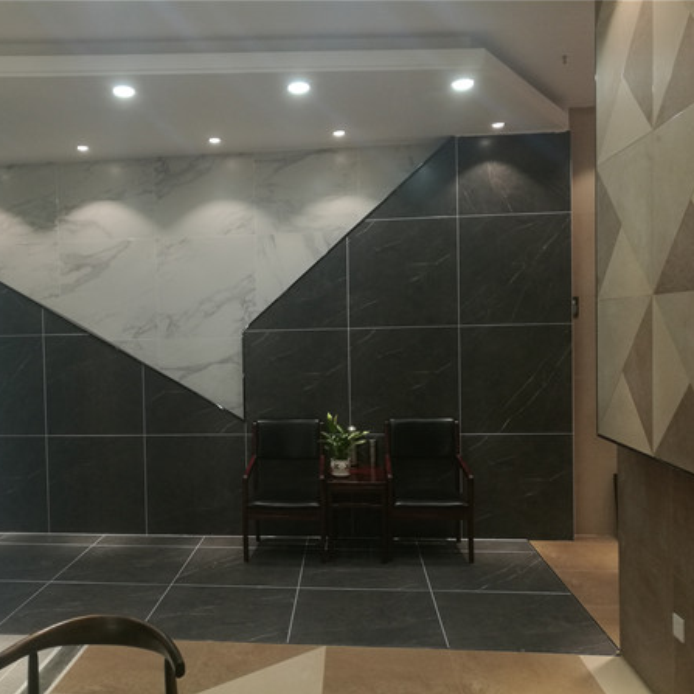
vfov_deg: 51.1
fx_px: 726
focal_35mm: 32
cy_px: 348
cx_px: 258
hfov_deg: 50.6
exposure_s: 1/33.3
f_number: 2
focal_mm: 4.04
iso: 80
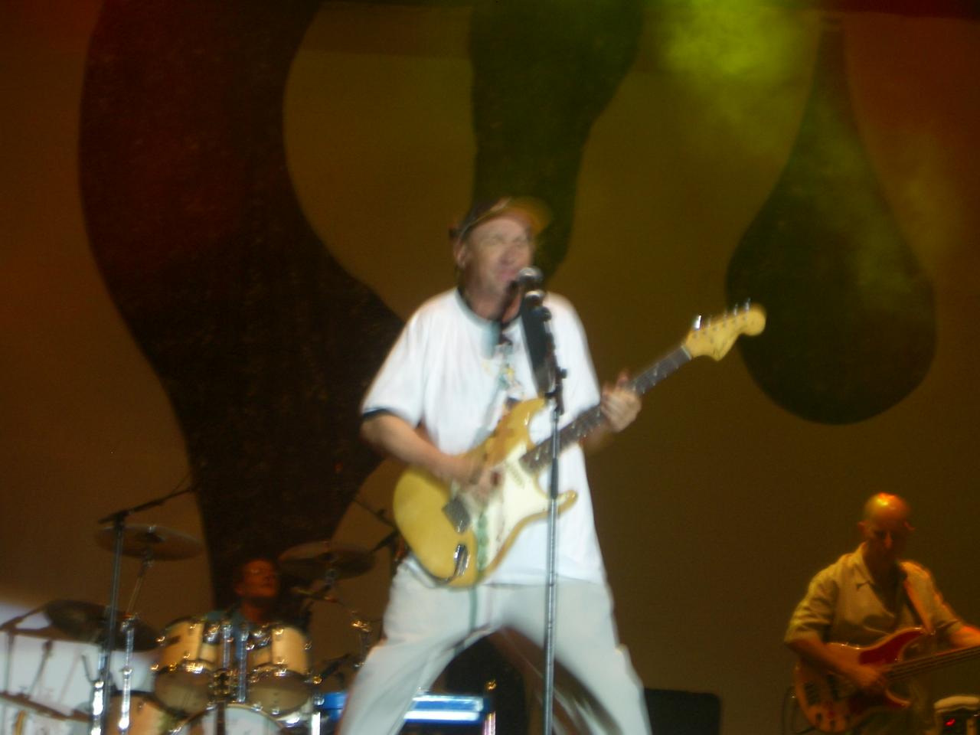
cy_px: 368
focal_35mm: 105
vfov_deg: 14.1
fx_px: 2973
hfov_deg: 18.7
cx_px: 490
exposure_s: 1/8
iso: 50
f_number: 4.8
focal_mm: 17.4
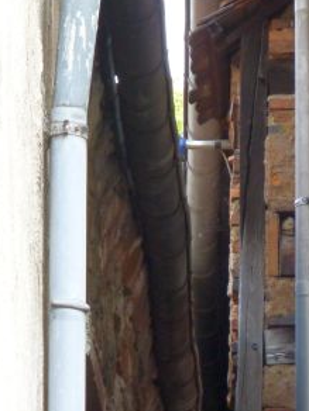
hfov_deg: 4.3
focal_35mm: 349
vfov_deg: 5.7
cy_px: 381
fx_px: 4154
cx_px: 230
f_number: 5.4
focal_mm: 27.6
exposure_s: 1/60
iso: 400
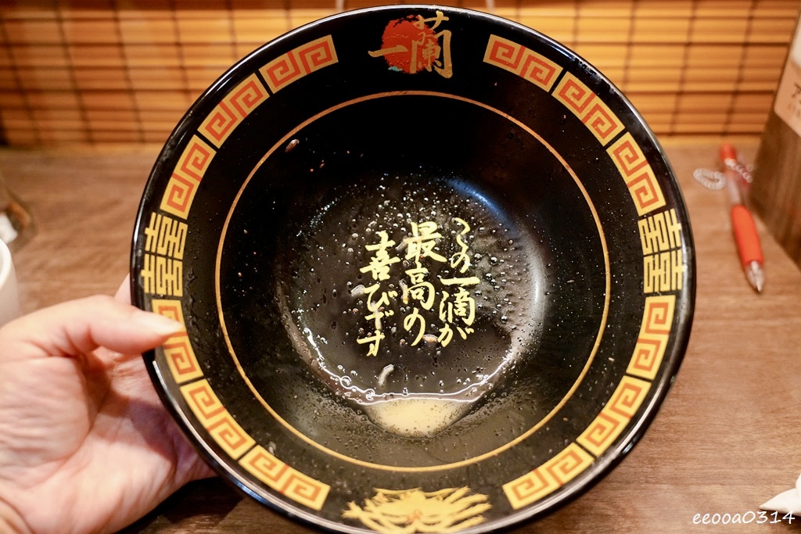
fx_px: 801
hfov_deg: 53.1
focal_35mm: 36
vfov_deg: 36.9
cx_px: 400
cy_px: 267
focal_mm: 36
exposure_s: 1/40
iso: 3200
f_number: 4
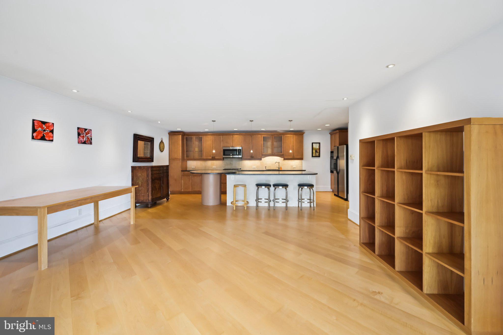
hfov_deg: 104.3
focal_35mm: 14
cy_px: 168
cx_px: 252
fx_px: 196
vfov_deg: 81.2
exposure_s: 1/15
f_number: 8
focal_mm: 14
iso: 360
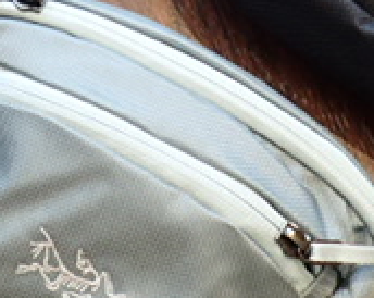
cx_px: 113
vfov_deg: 16.6
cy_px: 13
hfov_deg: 21.0
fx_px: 1006
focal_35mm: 91
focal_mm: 4.5
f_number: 2
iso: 160
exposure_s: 1/60
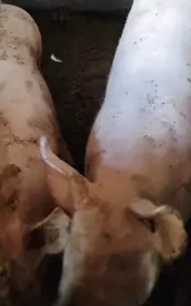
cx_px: 94
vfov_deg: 48.9
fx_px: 334
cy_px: 115
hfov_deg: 31.9
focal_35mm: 40
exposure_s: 1/16.7
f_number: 1.8
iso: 760
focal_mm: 4.75
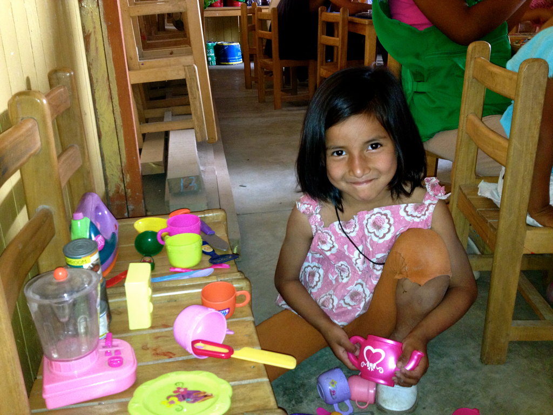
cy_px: 208
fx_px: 559
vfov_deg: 40.7
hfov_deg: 52.6
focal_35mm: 35
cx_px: 276
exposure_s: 1/16
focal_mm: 4.28
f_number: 2.4
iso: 250
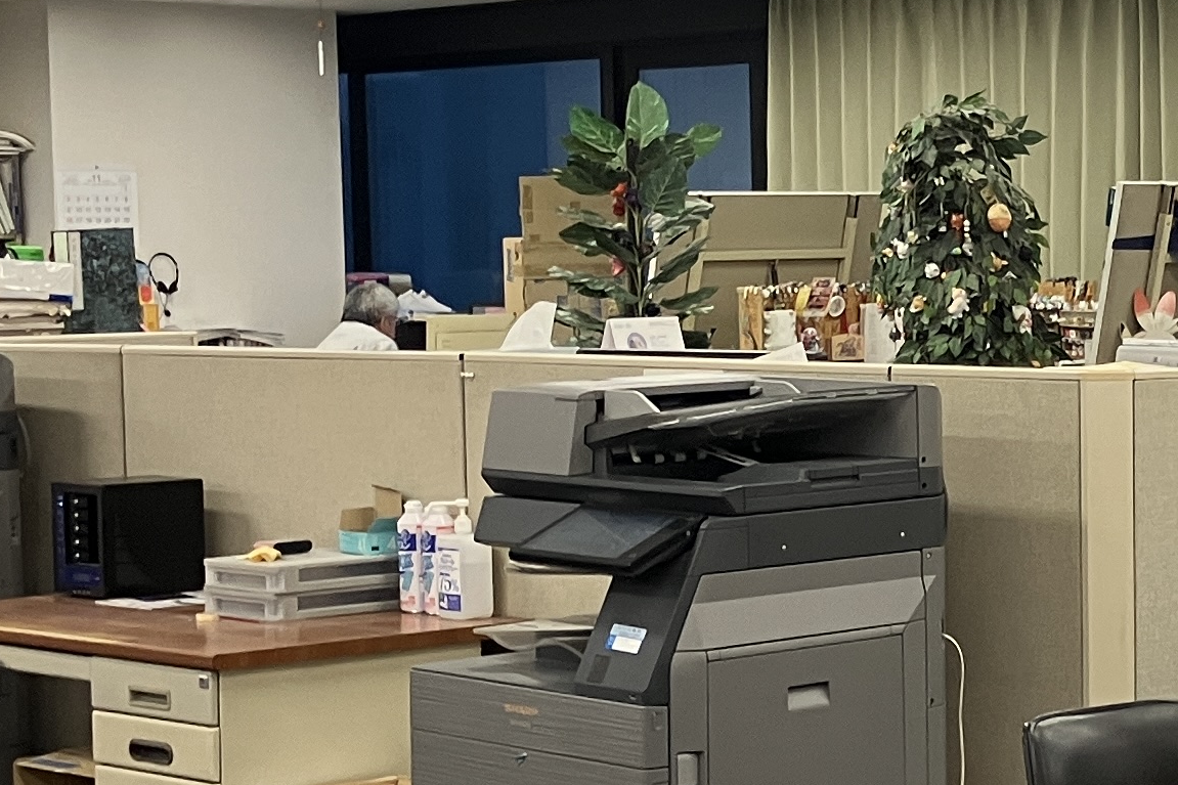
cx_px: 1121
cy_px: 509
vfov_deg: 13.4
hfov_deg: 19.5
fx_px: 3337
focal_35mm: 102
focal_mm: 3.99
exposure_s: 1/50
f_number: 1.8
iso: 64
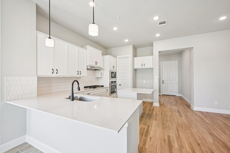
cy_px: 76
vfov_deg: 77.3
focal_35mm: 15
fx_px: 96
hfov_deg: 100.4
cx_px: 115
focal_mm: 15
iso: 110
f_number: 6.7
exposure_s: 1/15
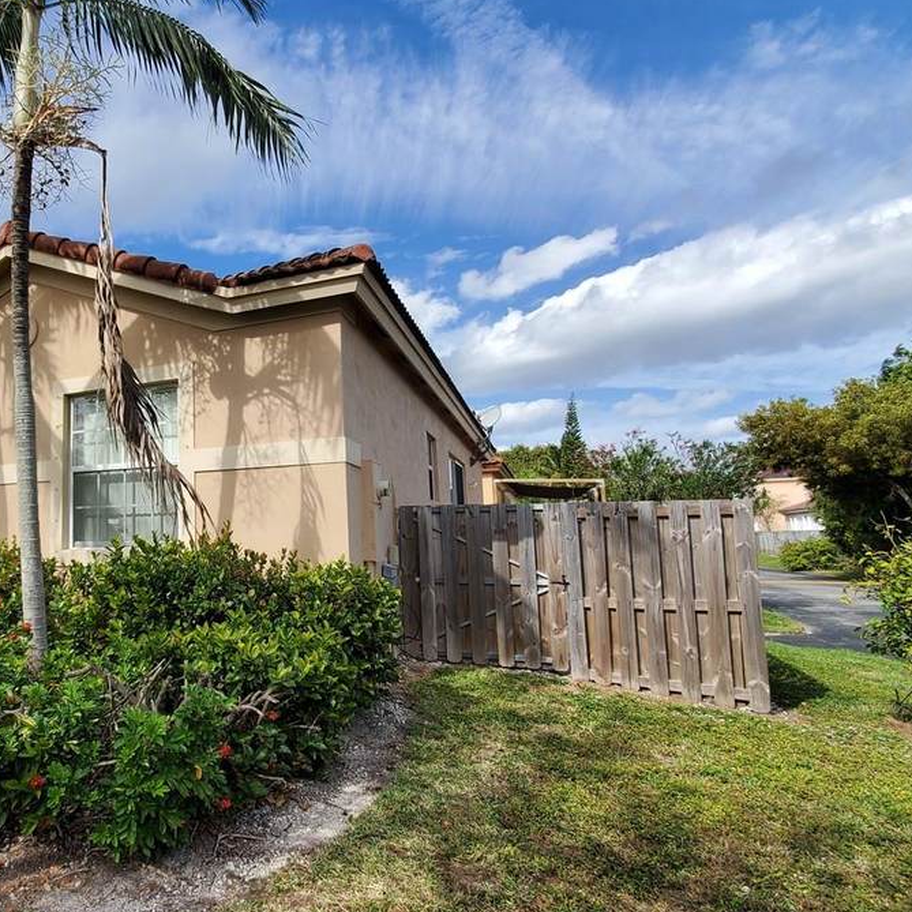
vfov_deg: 69.6
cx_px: 180
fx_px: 656
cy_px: 442
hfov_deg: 63.5
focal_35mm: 22
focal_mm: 1.8
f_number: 2.2
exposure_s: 1/1087
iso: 50
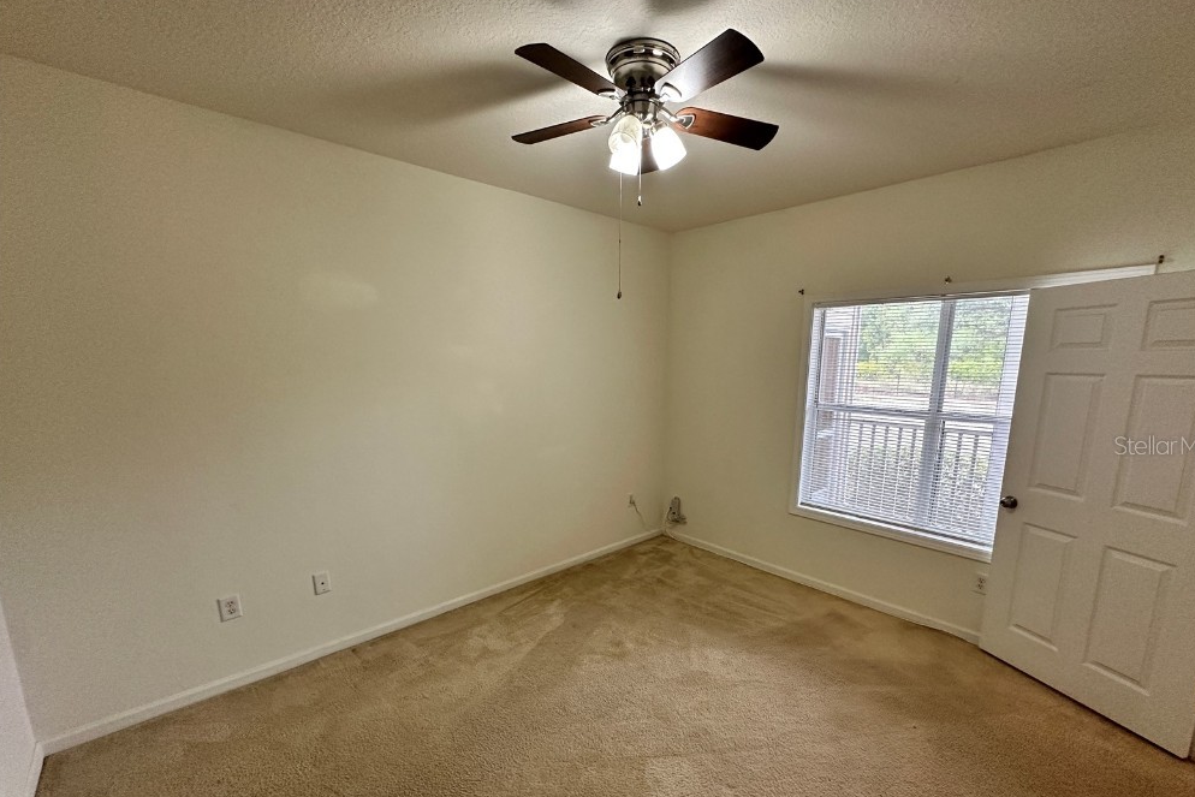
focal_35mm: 15
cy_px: 445
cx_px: 612
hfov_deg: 100.4
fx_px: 498
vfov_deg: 77.0
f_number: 2.2
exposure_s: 1/120
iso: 250
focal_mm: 2.22
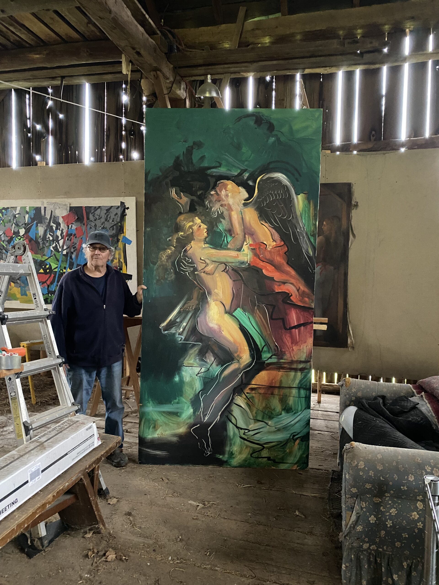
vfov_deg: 67.3
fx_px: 440
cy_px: 292
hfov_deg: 53.1
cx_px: 220
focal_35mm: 26
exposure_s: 1/30
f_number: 1.8
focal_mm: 4.25
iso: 1000
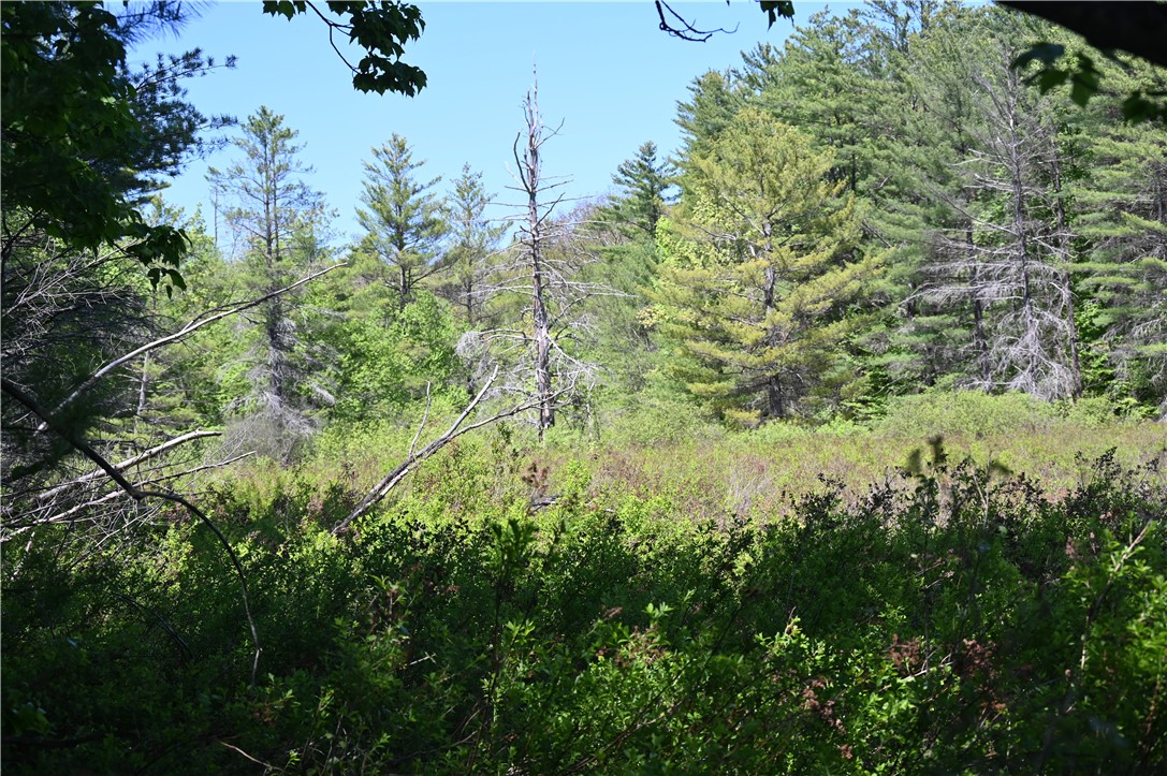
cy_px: 388
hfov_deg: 33.4
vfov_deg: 22.6
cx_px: 584
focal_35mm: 60
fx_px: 1943
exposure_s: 1/250
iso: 400
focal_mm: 60
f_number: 6
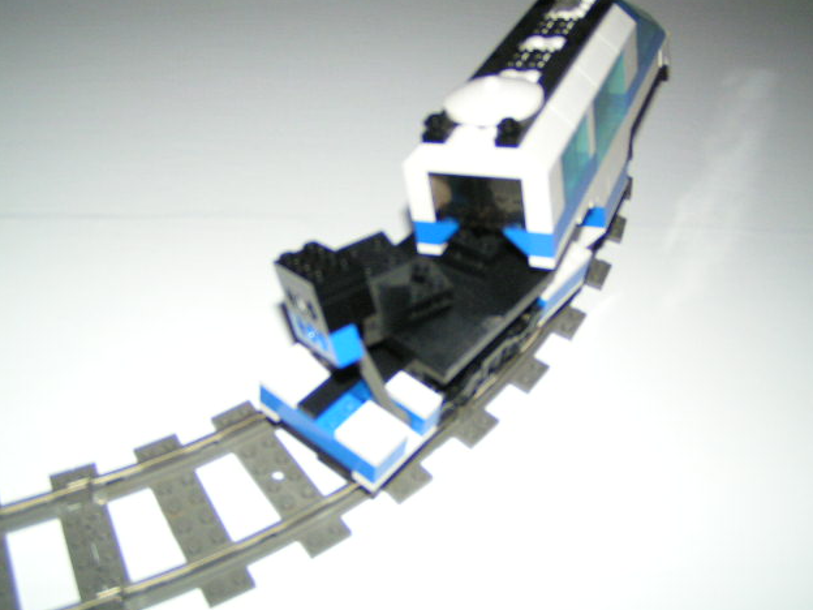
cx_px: 412
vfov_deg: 36.8
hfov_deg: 47.9
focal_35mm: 39
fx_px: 916
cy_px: 306
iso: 200
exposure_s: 1/40
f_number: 2.8
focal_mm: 5.8
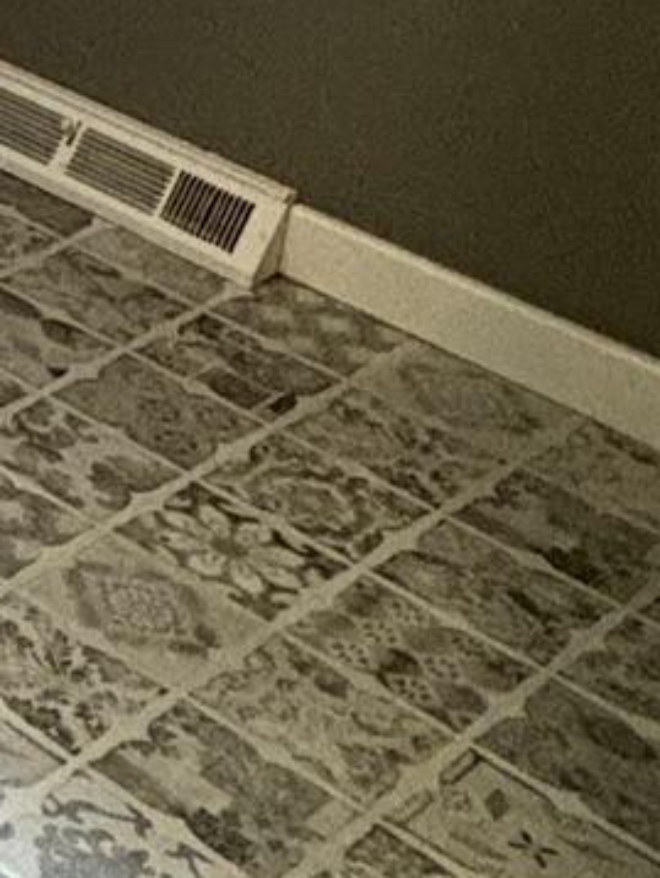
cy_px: -591
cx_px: -1138
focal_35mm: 90
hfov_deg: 11.7
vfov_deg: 18.2
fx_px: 2285
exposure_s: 1/60
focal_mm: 2.22
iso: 640
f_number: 2.2
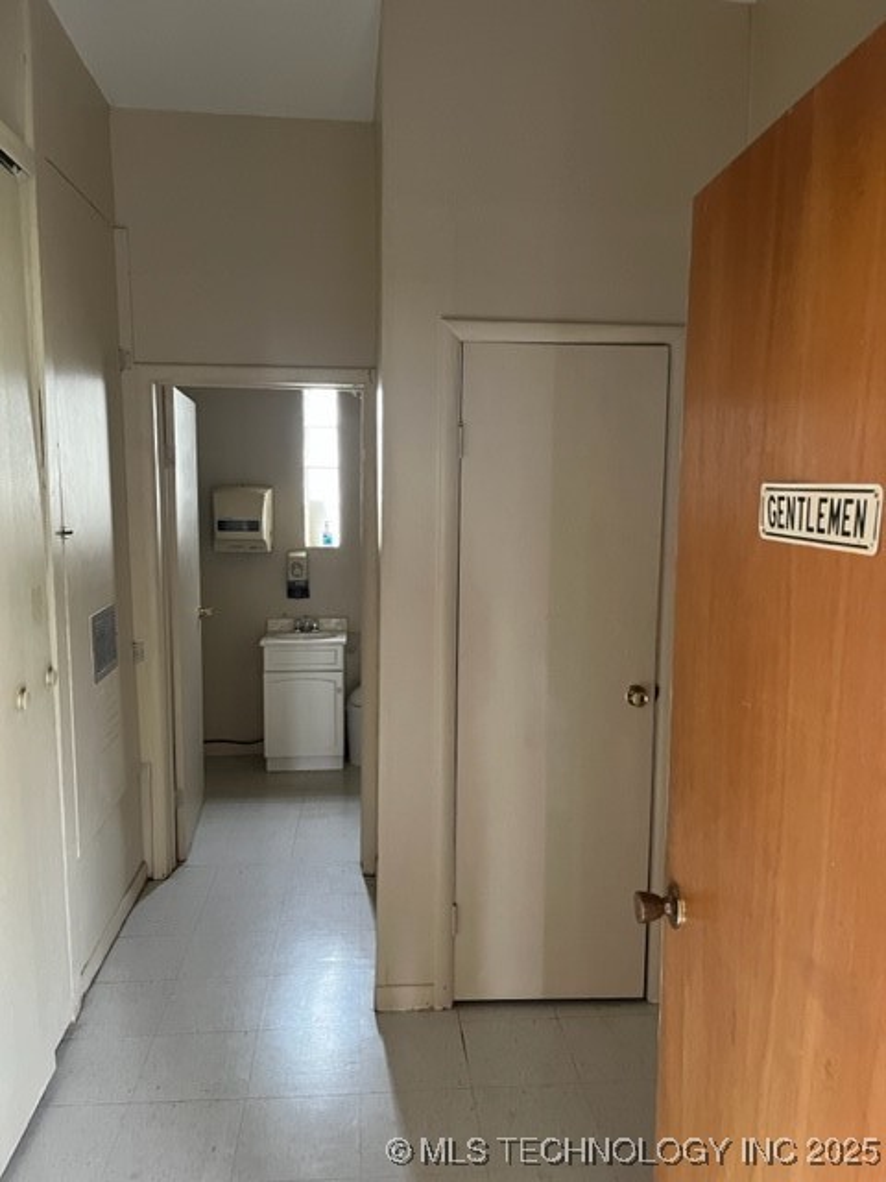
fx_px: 887
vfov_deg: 67.3
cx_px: 443
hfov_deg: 53.1
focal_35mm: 26
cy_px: 591
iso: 500
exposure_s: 1/40
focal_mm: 5.1
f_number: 1.6
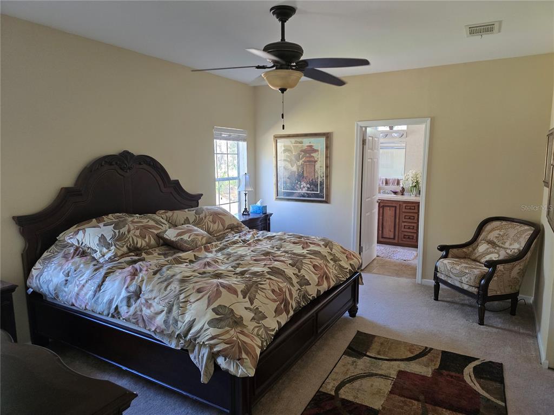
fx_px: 368
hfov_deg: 73.9
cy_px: 208
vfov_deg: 58.9
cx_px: 277
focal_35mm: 23
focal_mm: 6.3
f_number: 1.7
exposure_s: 1/120
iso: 400
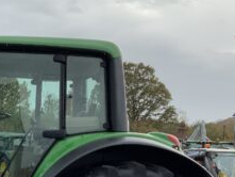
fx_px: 571
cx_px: 11
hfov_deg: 22.5
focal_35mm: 84
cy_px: 186
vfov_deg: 17.1
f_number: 1.8
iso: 16
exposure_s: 1/519
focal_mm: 3
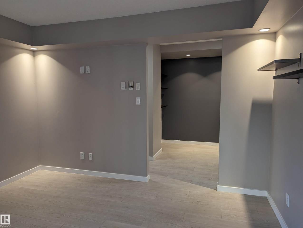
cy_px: 114
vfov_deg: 56.9
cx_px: 152
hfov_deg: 71.5
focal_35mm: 24
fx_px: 210
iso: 55
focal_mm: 6.81
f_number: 1.85
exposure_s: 1/40
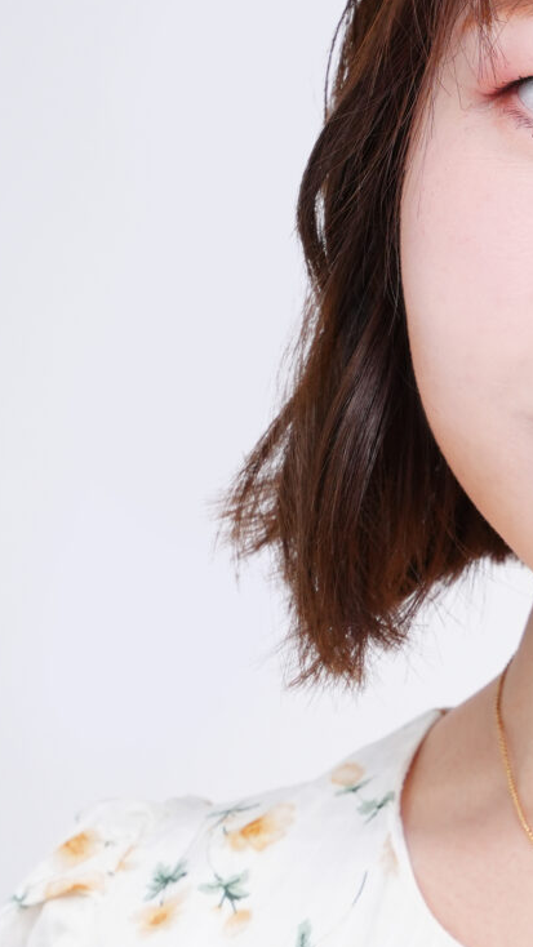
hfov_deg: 5.4
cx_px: 752
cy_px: 934
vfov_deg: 9.6
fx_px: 5620
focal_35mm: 224
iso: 400
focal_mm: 61.2
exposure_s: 1/160
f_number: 8
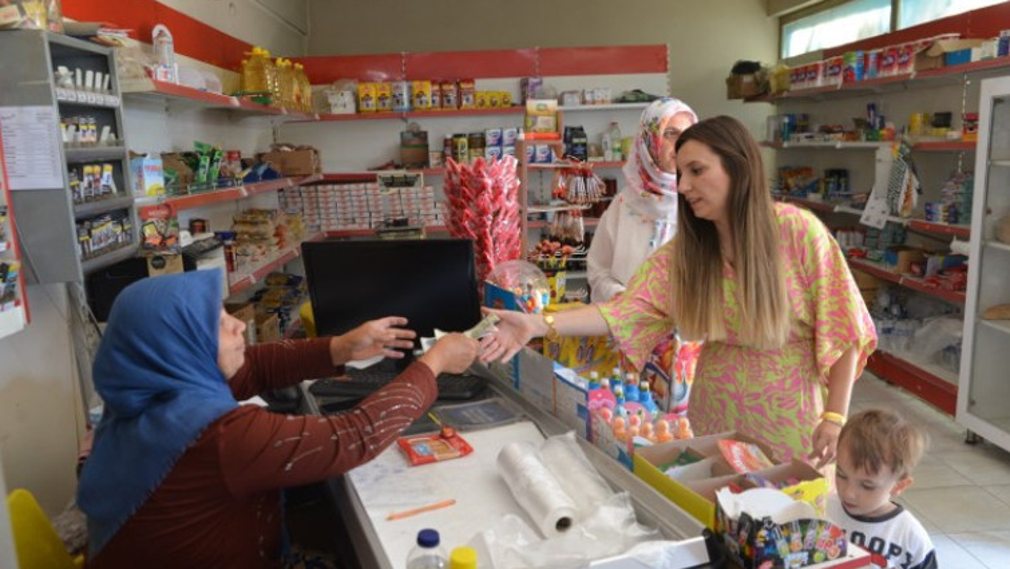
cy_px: 317
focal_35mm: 31
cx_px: 512
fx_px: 830
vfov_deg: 37.7
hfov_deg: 62.6
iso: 2500
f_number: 6.3
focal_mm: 29
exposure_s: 1/160
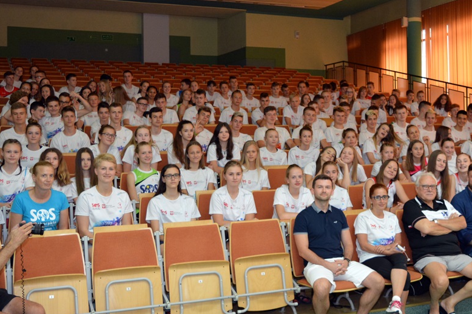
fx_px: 679
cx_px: 293
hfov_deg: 38.1
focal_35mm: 52
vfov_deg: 26.0
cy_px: 140
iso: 1000
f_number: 4
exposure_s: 1/60
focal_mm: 21
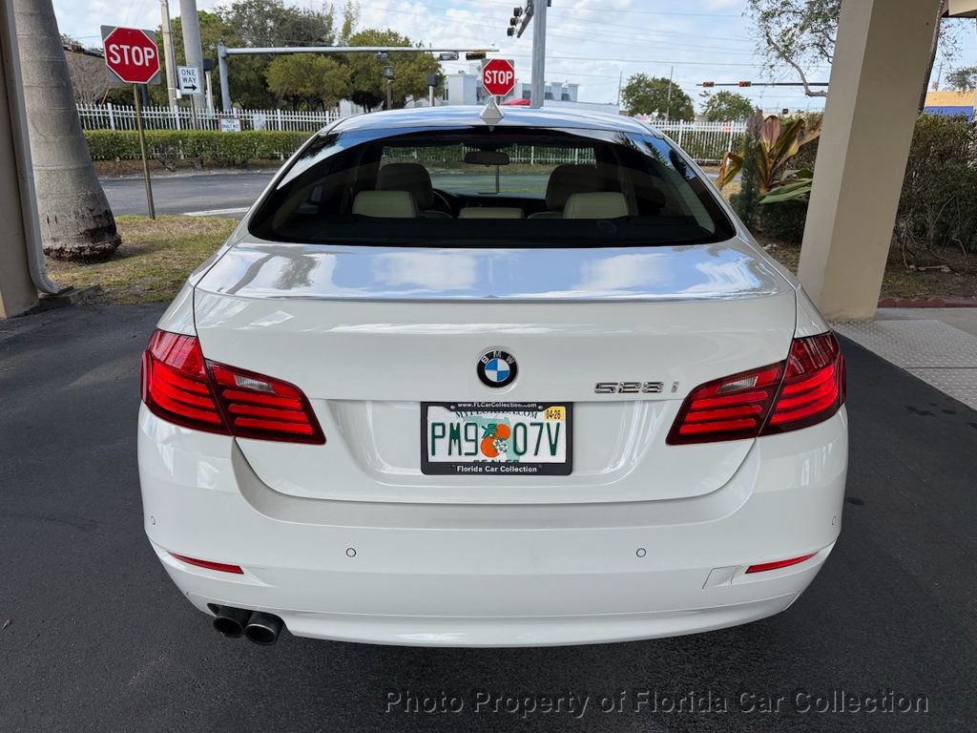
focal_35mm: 24
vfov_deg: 56.8
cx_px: 488
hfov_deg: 71.6
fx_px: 677
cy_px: 366
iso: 80
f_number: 1.78
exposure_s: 1/1901
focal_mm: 6.76
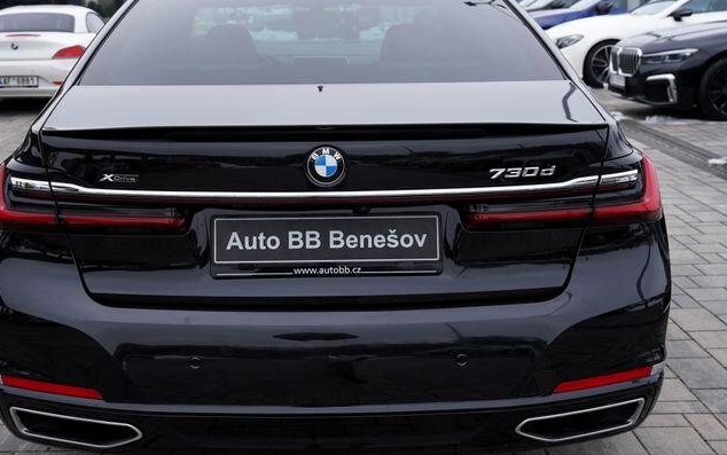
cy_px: 155
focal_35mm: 51
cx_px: 323
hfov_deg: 39.5
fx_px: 1011
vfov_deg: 25.3
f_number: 5
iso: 100
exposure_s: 1/125
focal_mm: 31
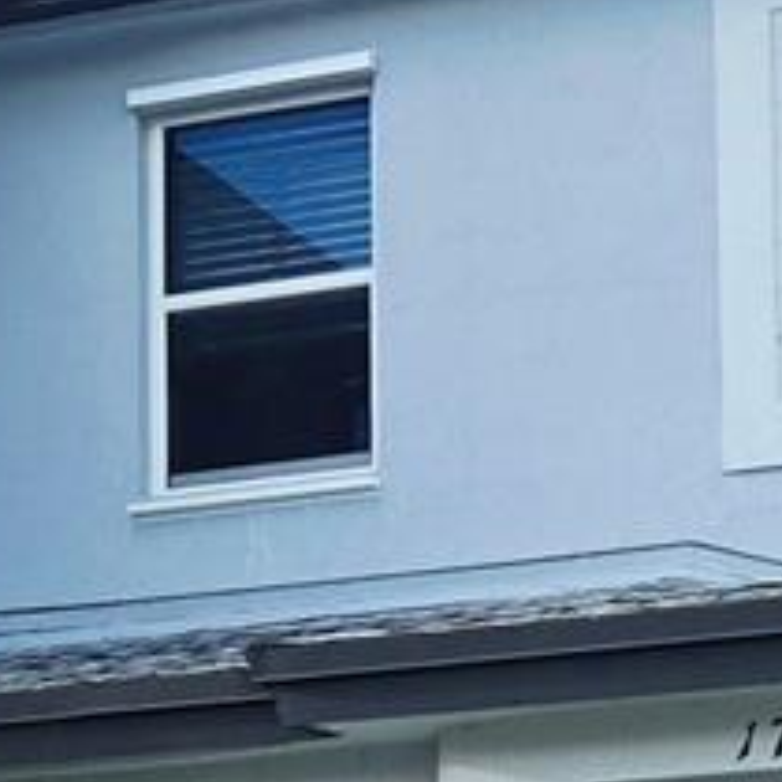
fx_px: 2965
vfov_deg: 14.5
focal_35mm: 116
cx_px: 849
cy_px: 964
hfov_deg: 14.7
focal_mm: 5.4
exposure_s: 1/2000
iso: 80
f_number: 1.8
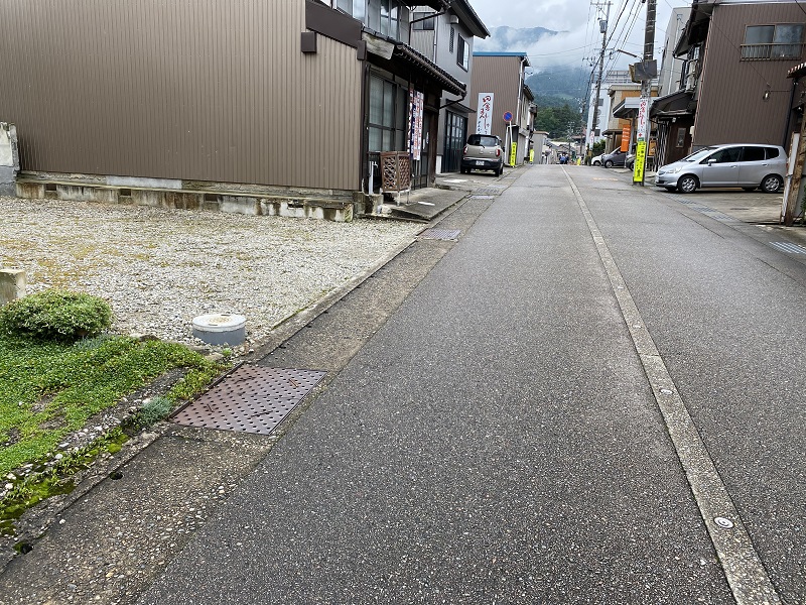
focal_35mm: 26
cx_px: 403
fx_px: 605
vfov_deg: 53.1
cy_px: 302
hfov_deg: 67.3
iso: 32
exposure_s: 1/487
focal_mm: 4.25
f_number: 1.8
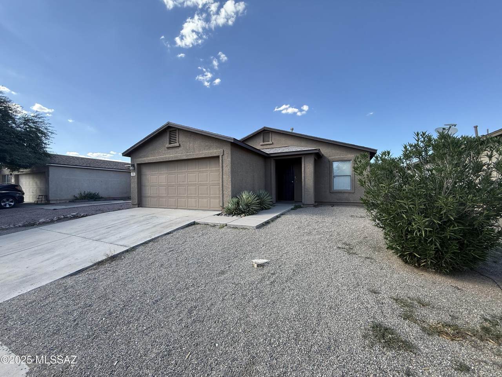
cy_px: 188
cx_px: 251
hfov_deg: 102.1
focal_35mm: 14
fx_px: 203
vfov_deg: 85.7
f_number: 2.2
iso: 50
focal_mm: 2.22
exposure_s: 1/686
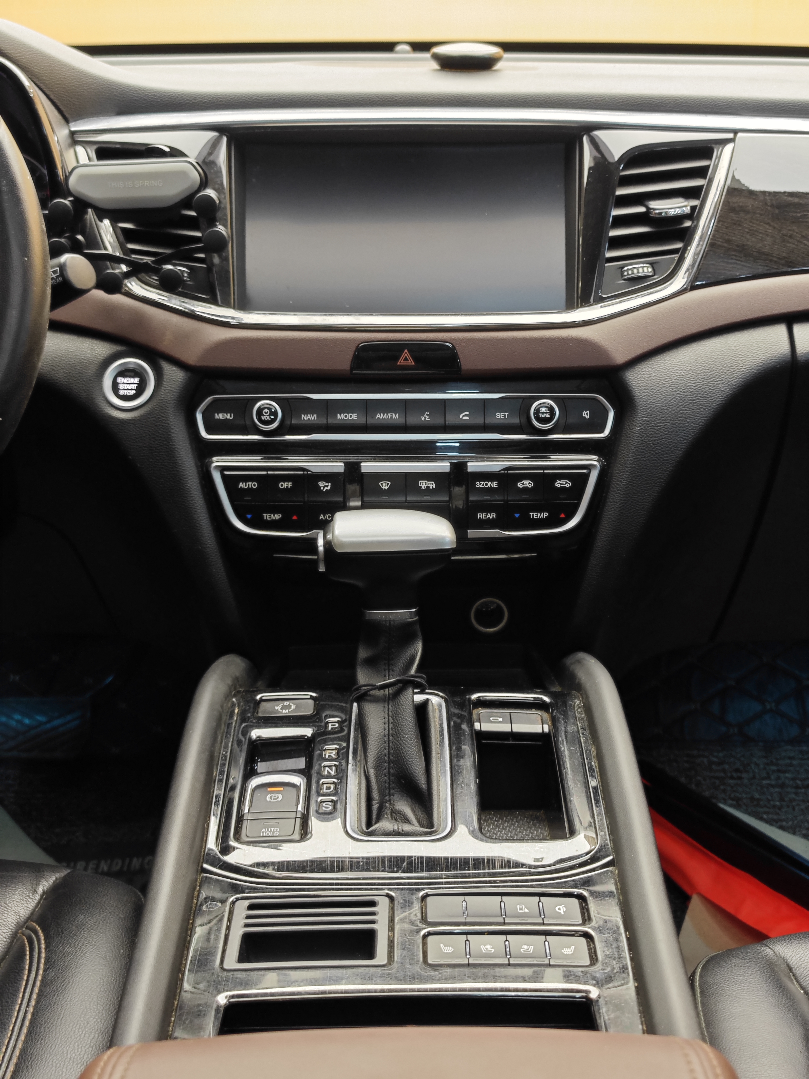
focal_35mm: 46
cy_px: 540
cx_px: 404
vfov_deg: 41.2
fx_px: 1433
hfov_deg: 31.5
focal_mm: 8.7
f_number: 1.9
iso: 250
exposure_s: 1/26.8
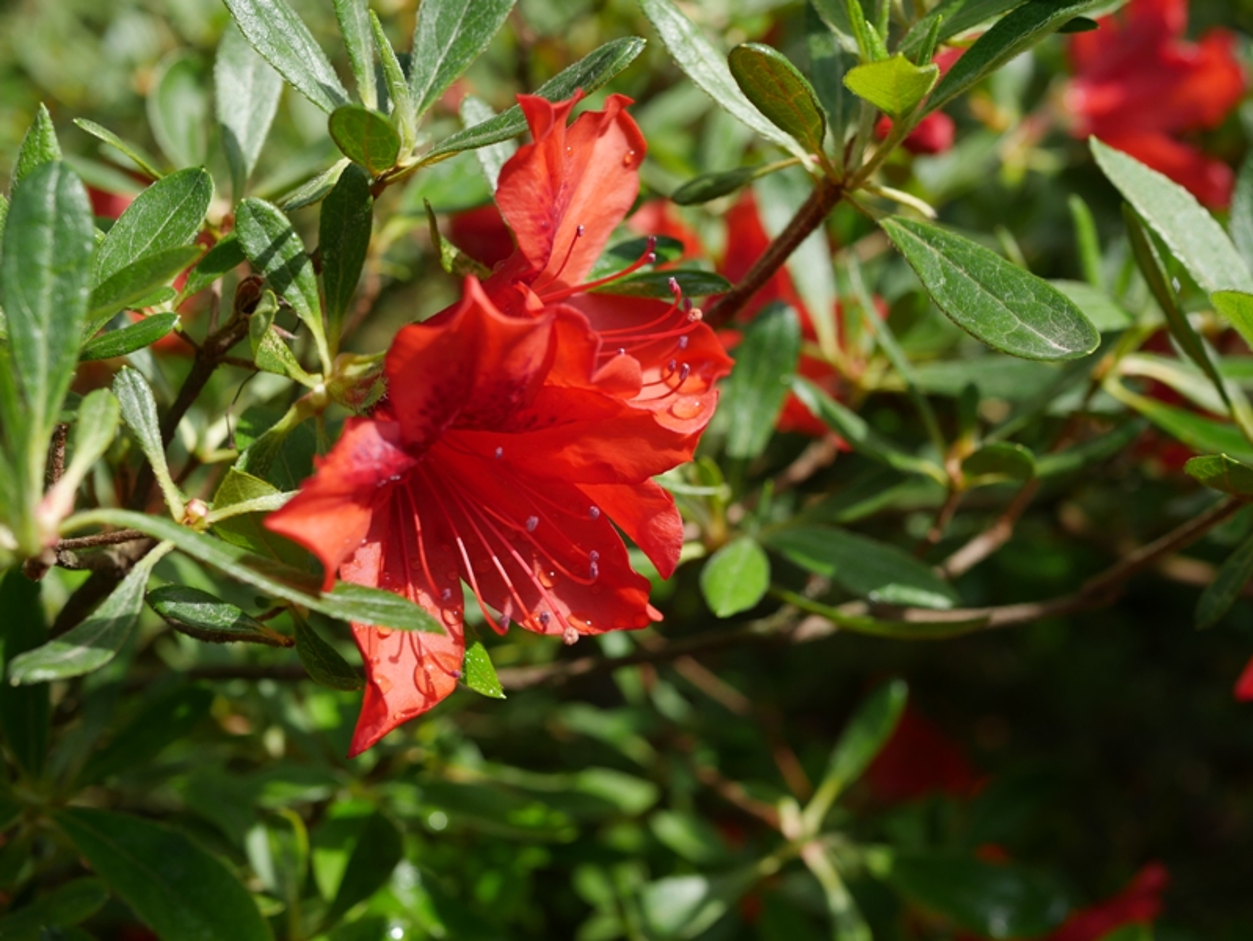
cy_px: 470
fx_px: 1811
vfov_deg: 29.1
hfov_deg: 38.2
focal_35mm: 50
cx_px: 626
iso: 200
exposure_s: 1/640
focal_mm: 25
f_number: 4
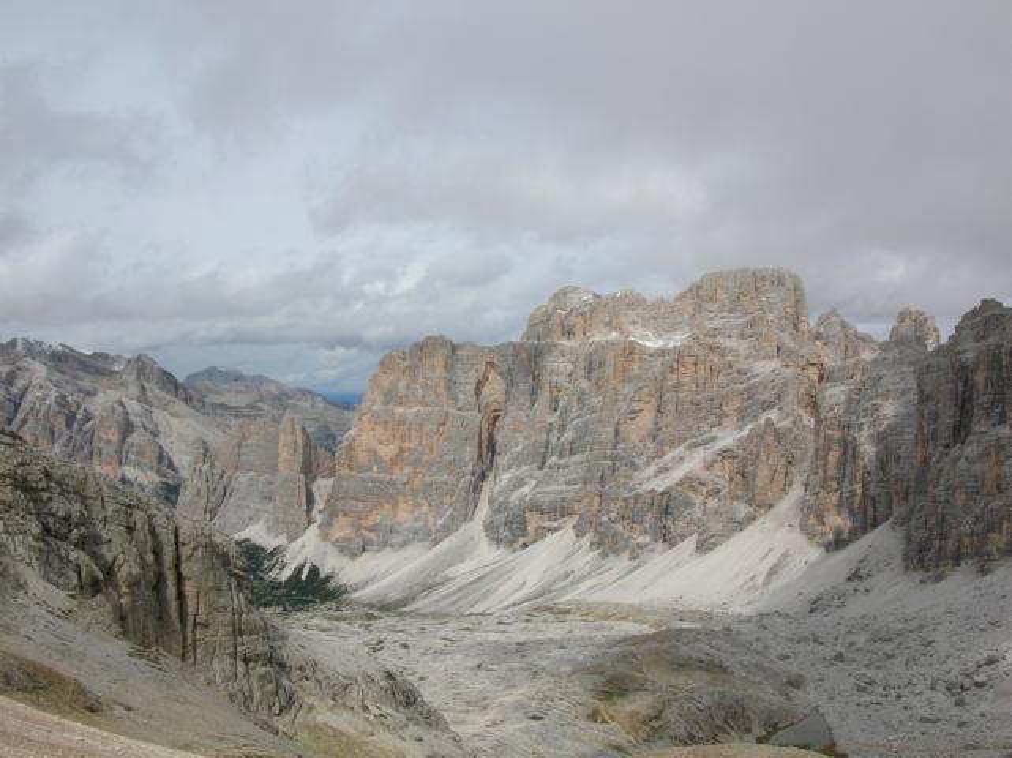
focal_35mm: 35
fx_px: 1023
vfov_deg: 40.7
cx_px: 506
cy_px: 379
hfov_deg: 52.7
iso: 50
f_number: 5.6
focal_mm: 5.8
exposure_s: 1/563
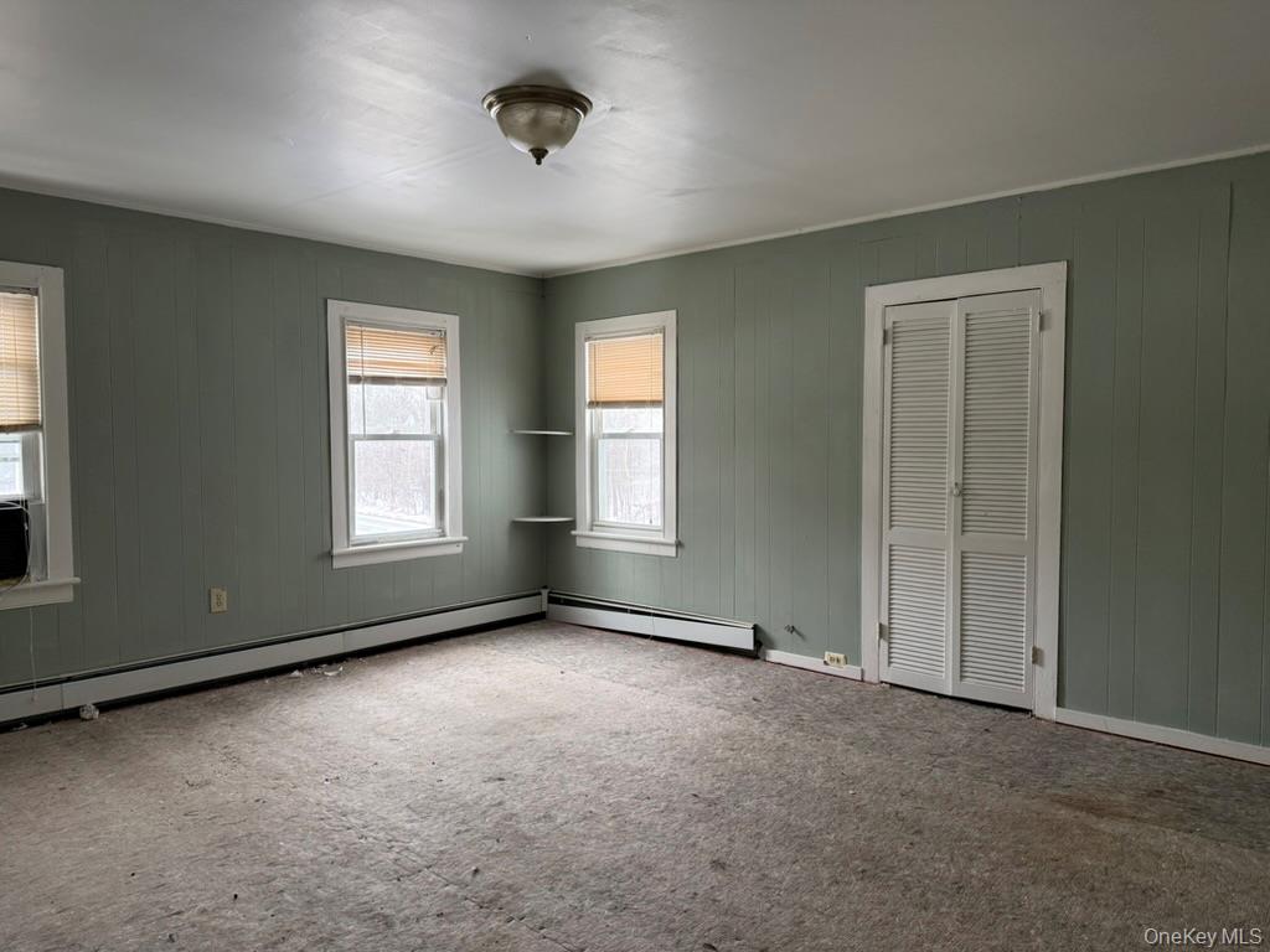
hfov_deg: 71.6
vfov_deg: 56.8
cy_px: 476
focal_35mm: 24
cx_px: 635
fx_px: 881
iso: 200
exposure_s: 1/134
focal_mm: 6.76
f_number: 1.78
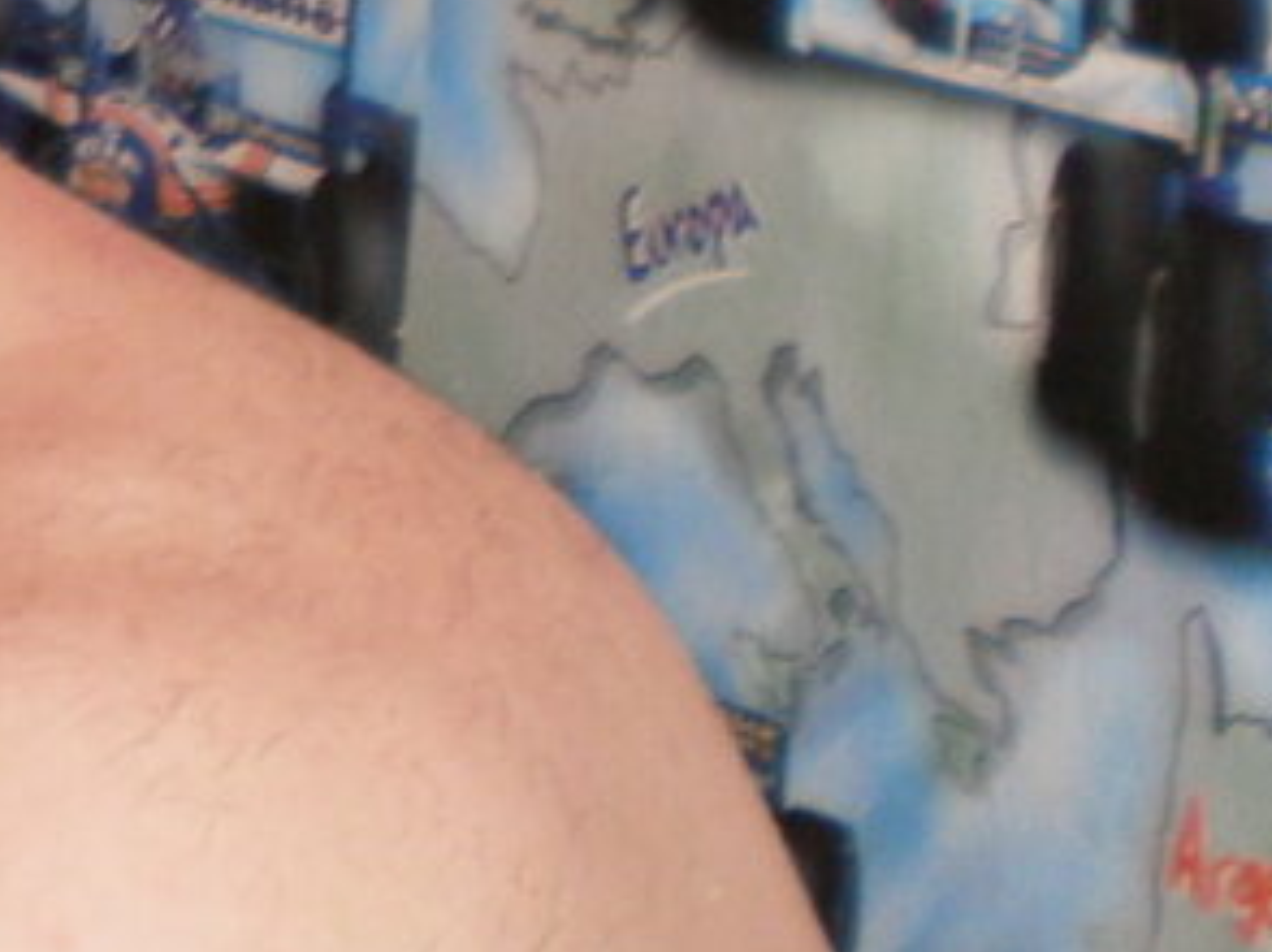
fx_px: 5397
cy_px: -407
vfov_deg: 9.8
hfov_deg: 12.0
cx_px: -1224
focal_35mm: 147
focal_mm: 6.3
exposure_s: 1/30
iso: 125
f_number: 3.1
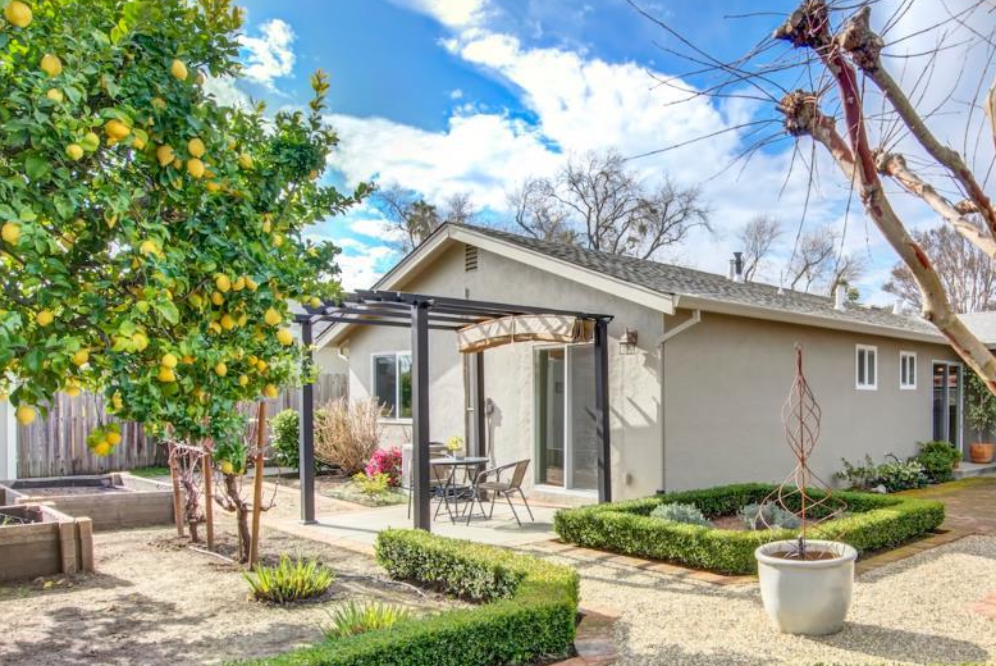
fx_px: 748
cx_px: 666
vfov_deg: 47.7
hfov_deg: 65.5
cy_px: 402
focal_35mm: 27
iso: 100
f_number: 14
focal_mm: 14
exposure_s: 1/60
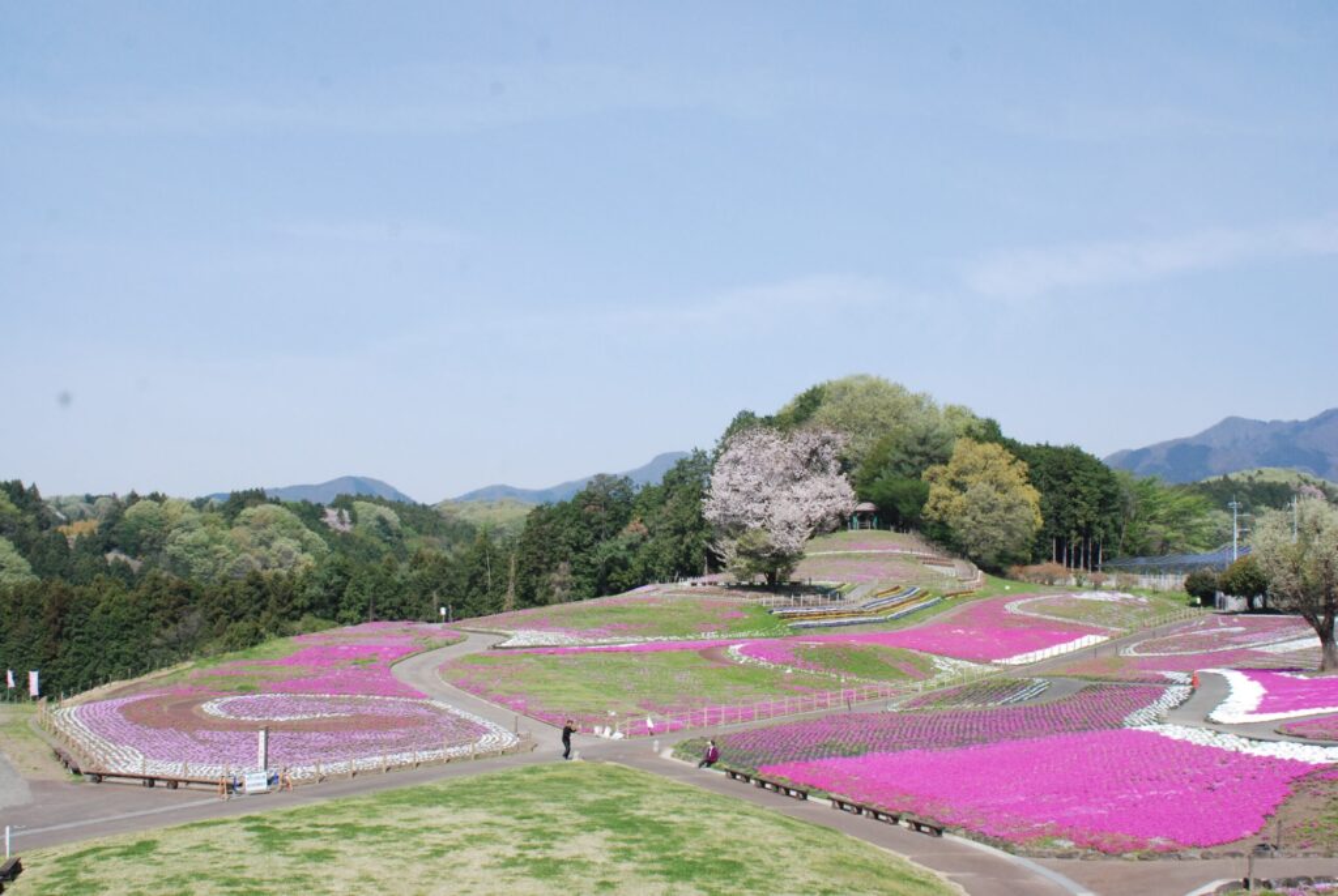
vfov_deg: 32.0
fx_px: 1563
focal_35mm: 42
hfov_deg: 46.3
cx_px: 669
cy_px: 448
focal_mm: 28
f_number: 11
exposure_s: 1/500
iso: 500
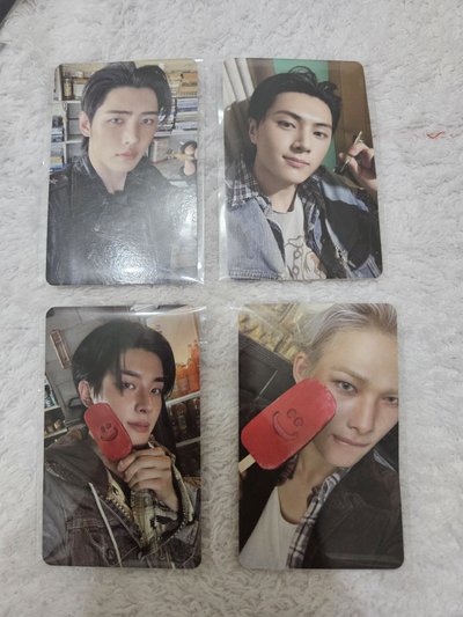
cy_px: 308
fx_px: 410
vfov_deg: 73.9
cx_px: 232
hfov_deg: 58.9
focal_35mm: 23
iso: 640
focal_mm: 5.4
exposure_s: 1/60
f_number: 1.8
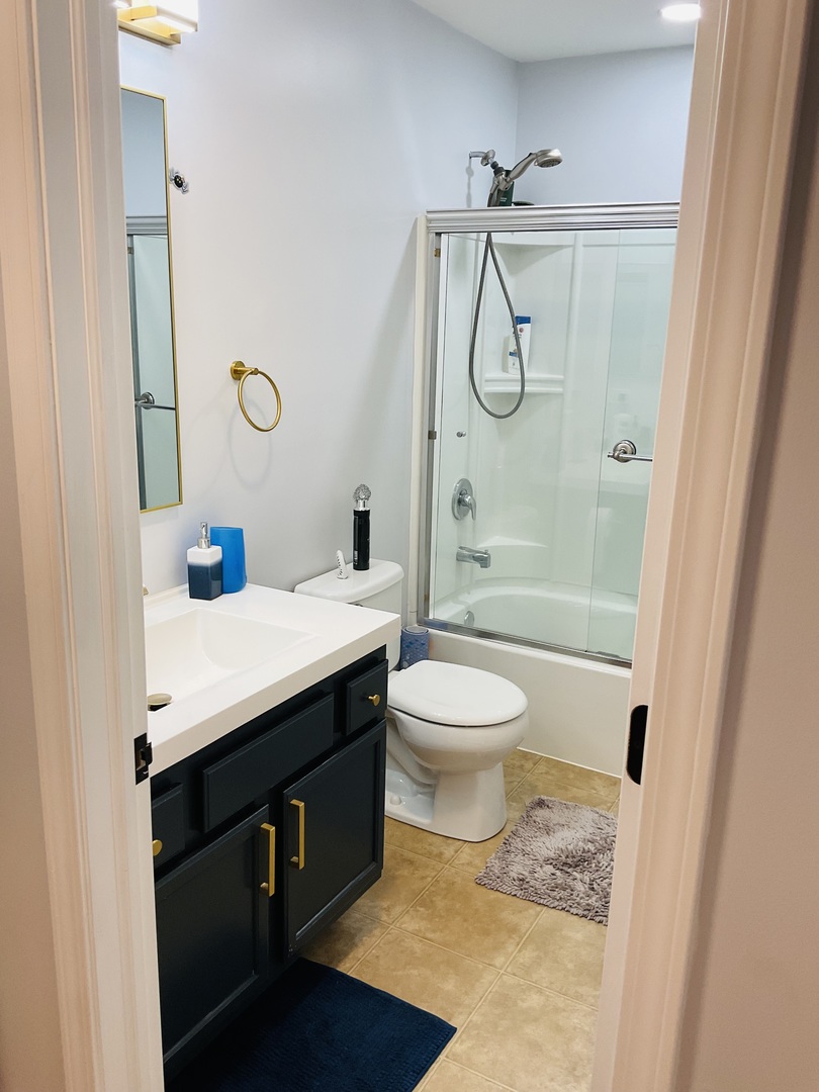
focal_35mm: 29
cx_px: 410
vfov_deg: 61.7
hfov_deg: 48.2
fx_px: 915
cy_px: 546
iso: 64
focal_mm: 3
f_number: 1.8
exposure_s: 1/120
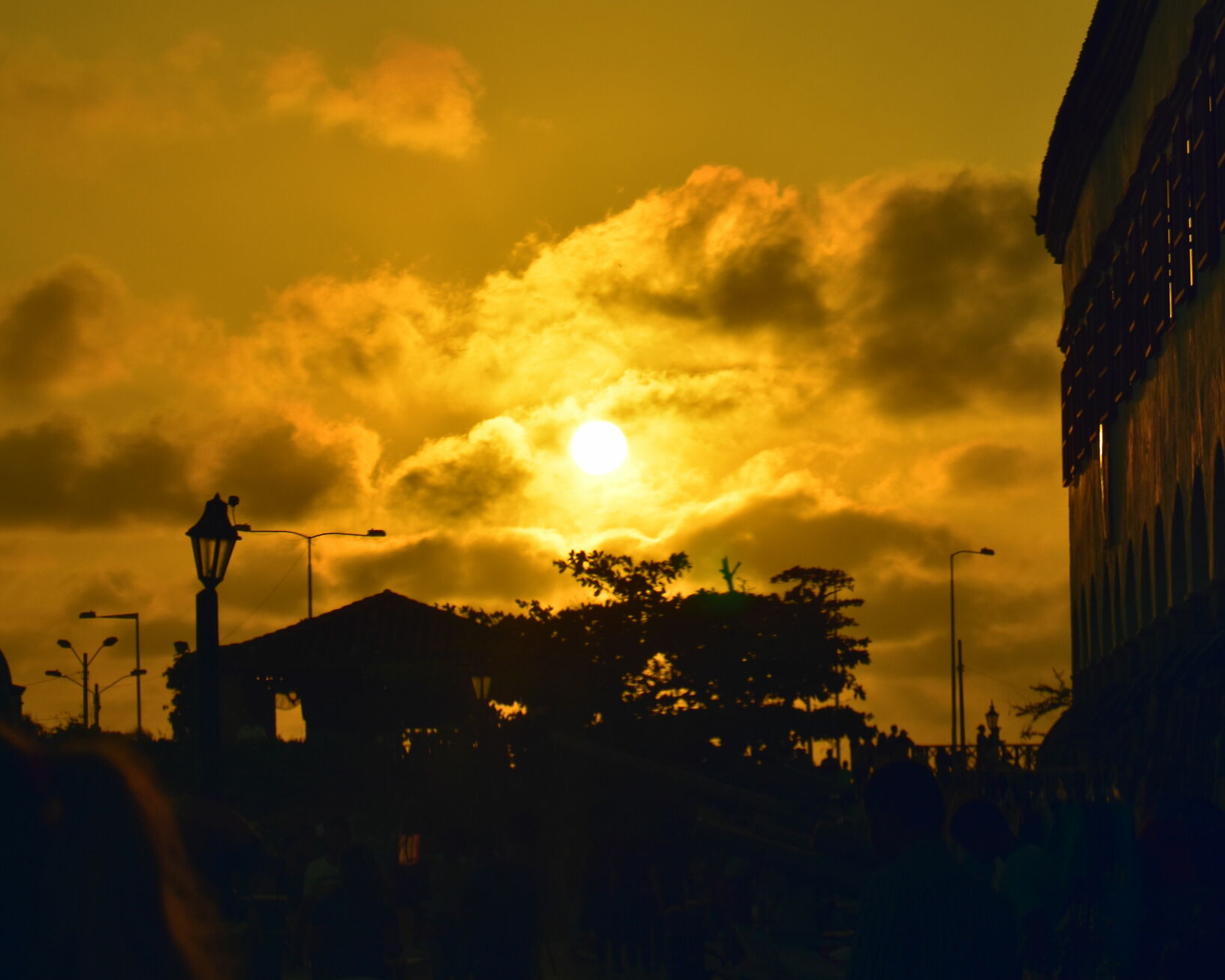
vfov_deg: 10.7
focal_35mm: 145
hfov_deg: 13.3
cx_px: 684
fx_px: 5257
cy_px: 458
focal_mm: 70
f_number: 10
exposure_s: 1/320
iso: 200
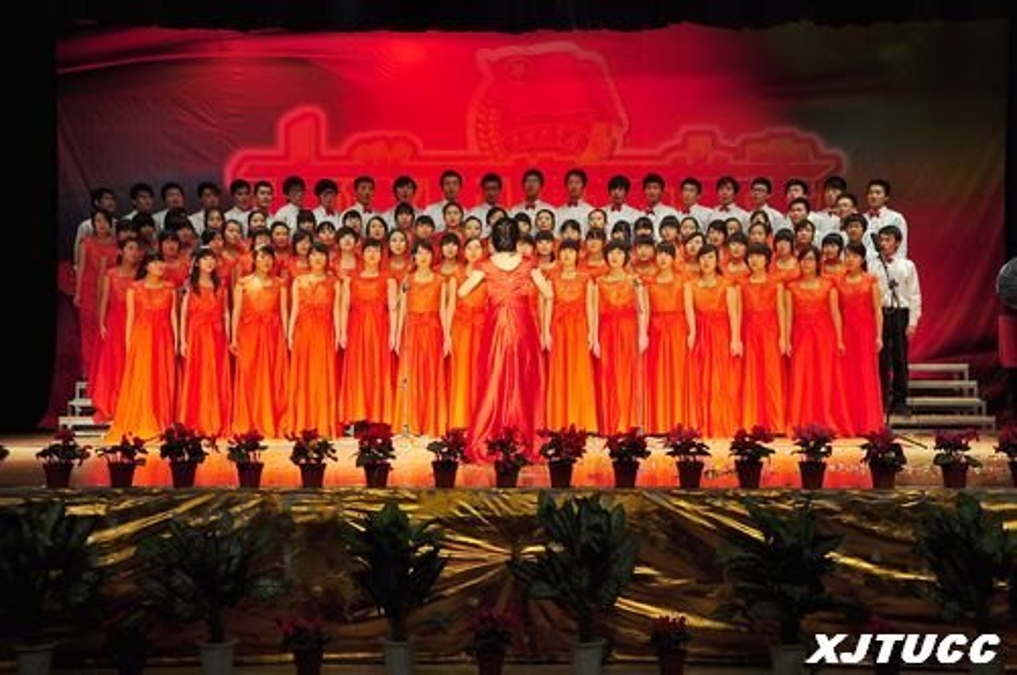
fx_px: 1608
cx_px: 508
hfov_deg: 35.1
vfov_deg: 23.7
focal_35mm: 57
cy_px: 338
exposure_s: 1/45
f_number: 4.5
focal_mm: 38
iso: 200
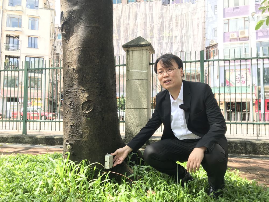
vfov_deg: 49.7
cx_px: 134
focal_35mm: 28
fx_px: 218
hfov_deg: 63.4
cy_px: 101
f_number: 1.8
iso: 20
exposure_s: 1/193
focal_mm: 3.99
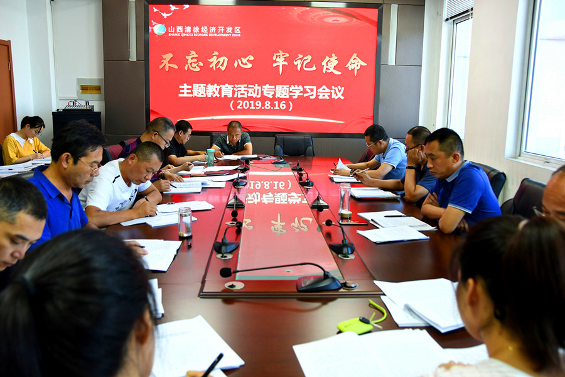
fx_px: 471
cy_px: 188
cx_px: 282
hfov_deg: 61.9
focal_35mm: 30
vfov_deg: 43.6
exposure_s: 1/30
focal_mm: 20
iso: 320
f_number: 3.5
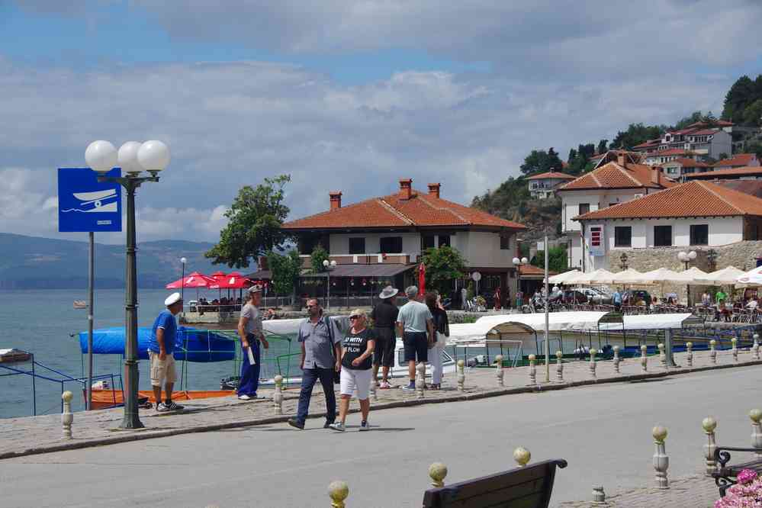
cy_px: 254
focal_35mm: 87
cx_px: 381
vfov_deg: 15.7
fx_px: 1841
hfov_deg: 23.4
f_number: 11
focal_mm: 57.5
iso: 200
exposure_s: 1/200
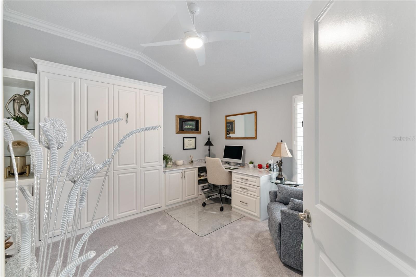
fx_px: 162
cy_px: 138
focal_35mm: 14
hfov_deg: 104.3
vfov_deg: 81.2
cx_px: 208
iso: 500
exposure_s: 1/10
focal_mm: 14
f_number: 8
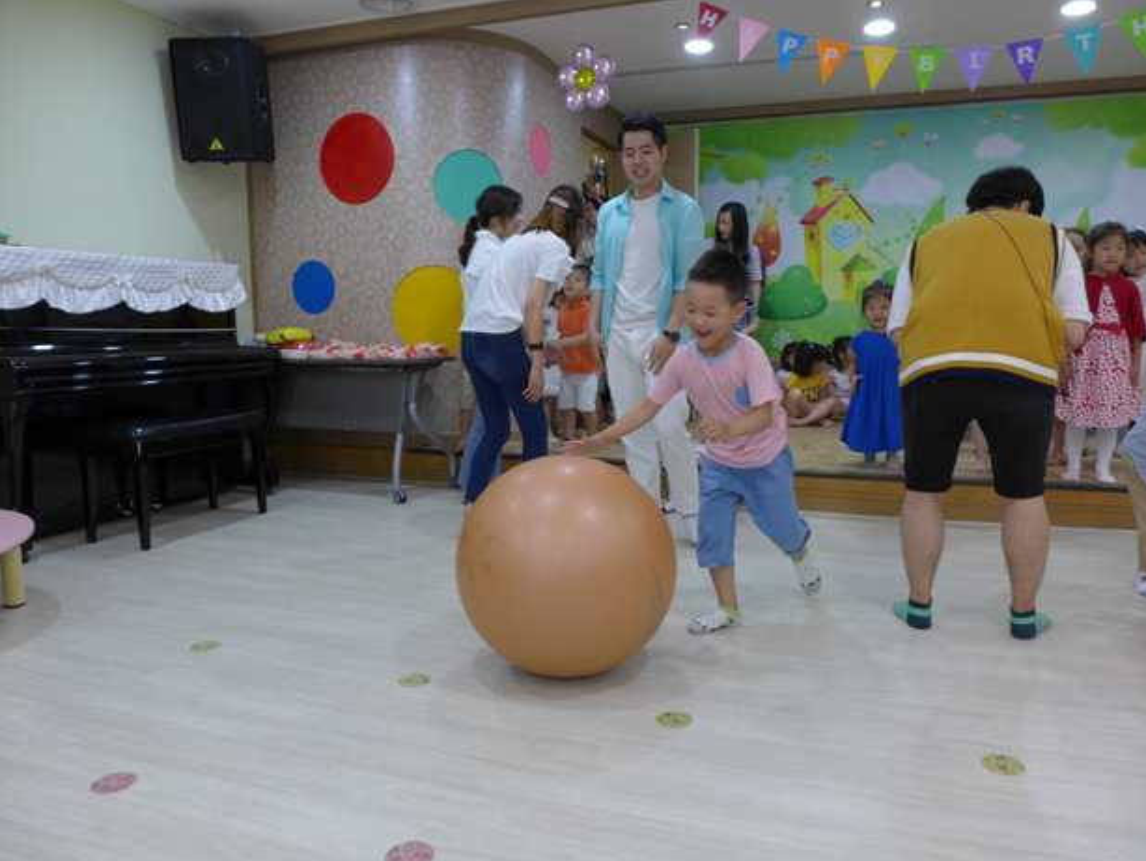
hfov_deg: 69.3
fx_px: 828
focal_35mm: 25
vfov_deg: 54.9
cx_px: 595
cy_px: 446
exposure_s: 1/250
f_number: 1.4
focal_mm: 4.7
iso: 250
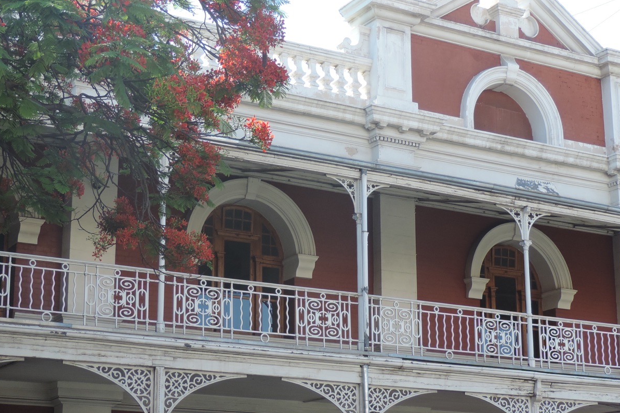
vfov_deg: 18.2
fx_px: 1291
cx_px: 314
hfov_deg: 27.0
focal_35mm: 75
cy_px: 250
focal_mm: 7.6
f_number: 3.4
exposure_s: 1/250
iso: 80
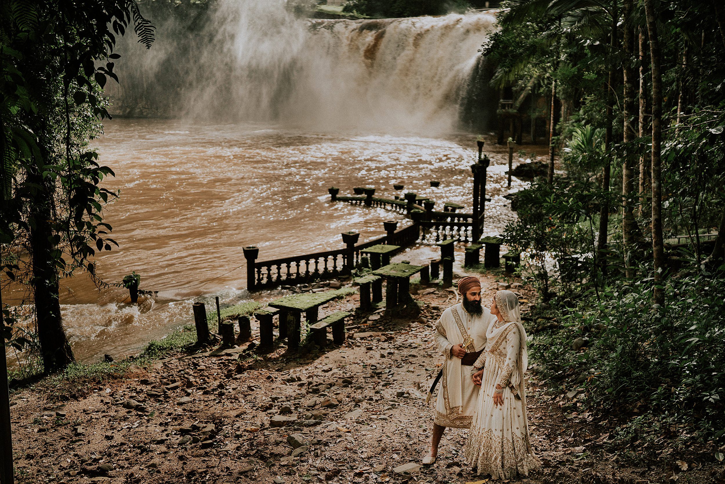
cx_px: 362
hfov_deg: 50.7
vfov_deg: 35.1
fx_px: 765
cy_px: 242
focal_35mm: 38
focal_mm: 38
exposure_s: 1/8000
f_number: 2
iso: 500
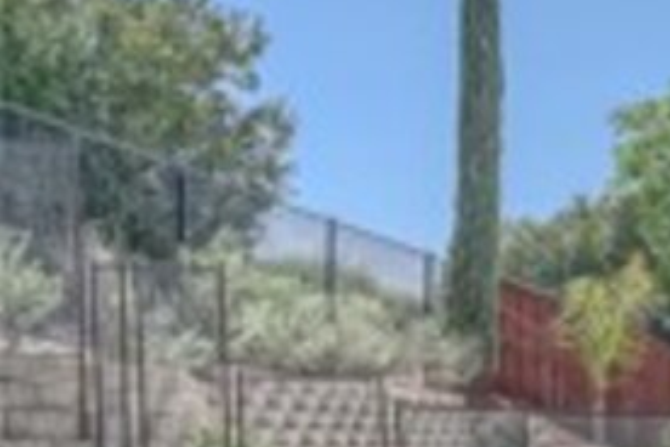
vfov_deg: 19.5
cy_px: 479
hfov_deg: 23.6
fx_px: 1247
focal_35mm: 67
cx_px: 1018
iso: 200
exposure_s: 1/750
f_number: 8
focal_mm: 22
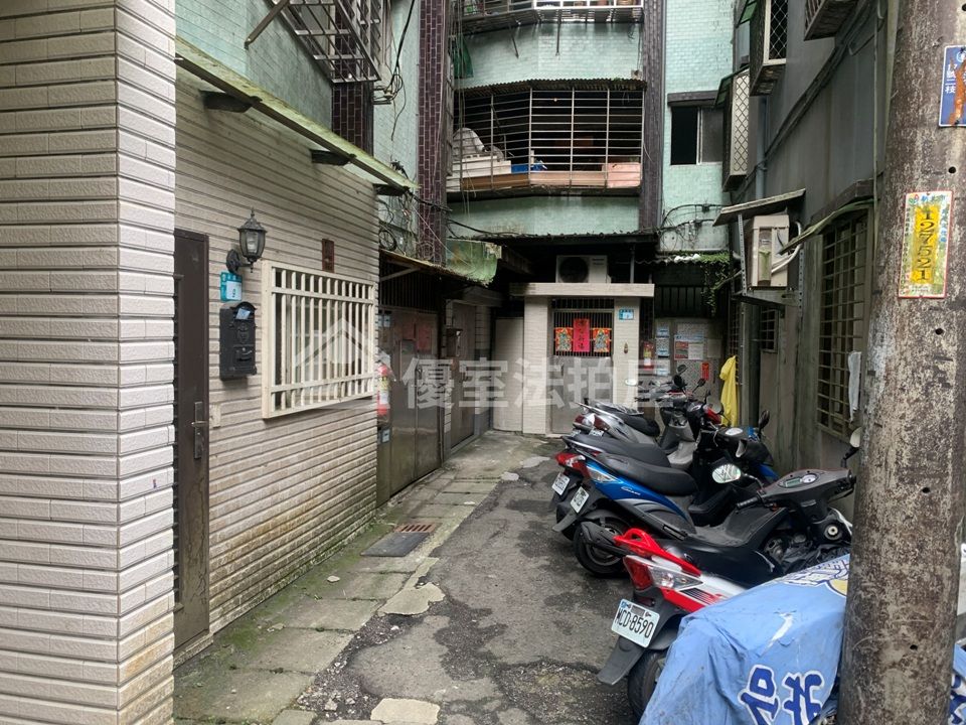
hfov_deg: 67.3
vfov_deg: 53.1
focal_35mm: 26
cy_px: 362
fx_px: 726
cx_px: 483
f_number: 1.8
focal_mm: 4.25
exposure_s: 1/112
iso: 100
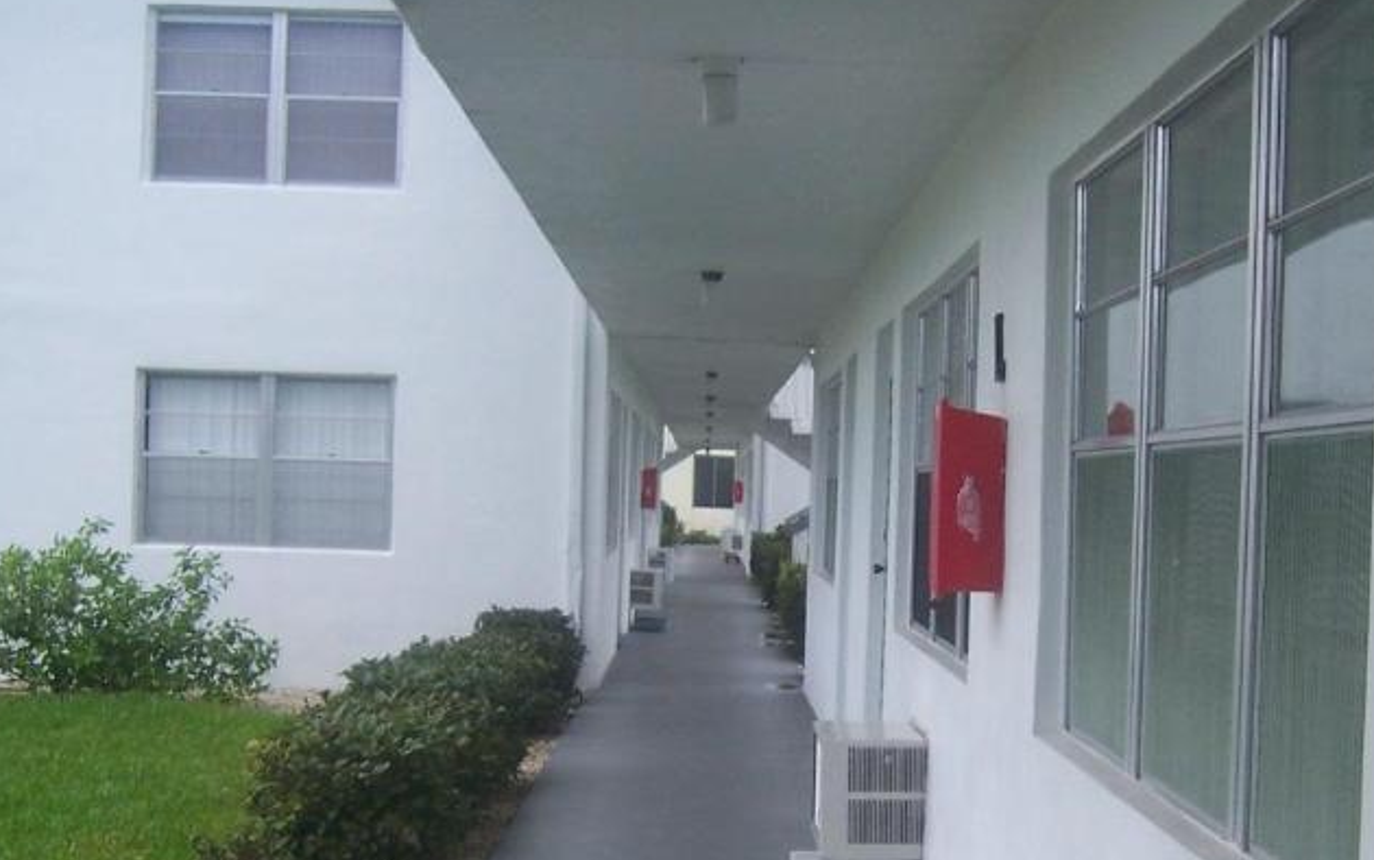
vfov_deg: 20.8
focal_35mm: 62
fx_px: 2322
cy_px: 633
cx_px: 847
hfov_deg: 32.8
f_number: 3
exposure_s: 1/250
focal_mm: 6
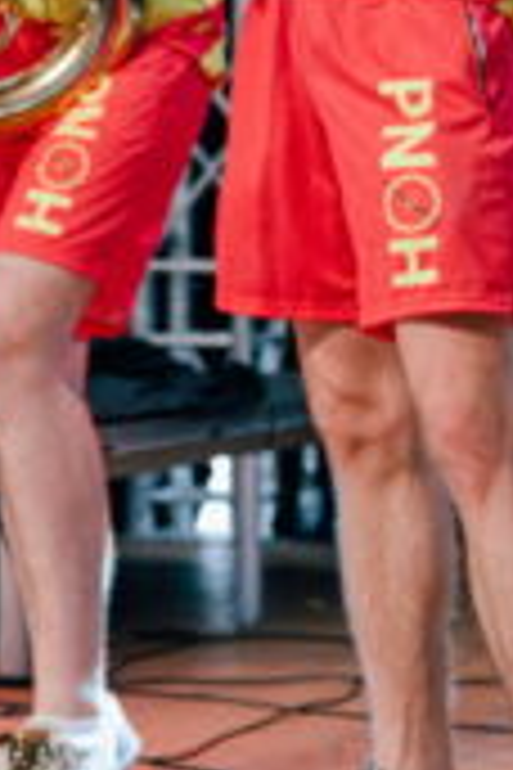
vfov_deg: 10.7
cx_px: 112
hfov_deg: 7.2
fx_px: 4061
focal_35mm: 190
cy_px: -126
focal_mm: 50
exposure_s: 1/250
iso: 800
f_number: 2.8
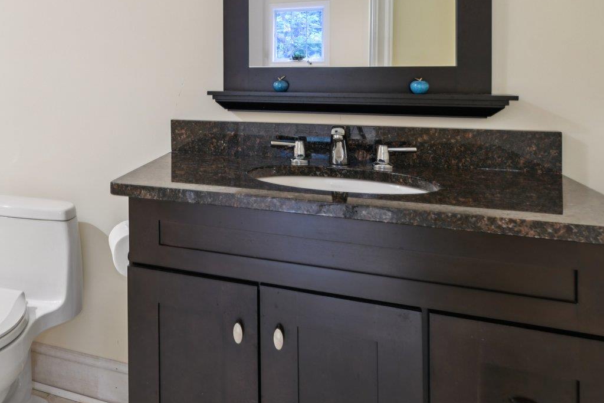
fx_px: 570
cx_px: 61
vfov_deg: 37.4
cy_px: 75
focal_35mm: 34
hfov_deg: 49.7
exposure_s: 1/1.25
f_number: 8
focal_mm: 17
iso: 200
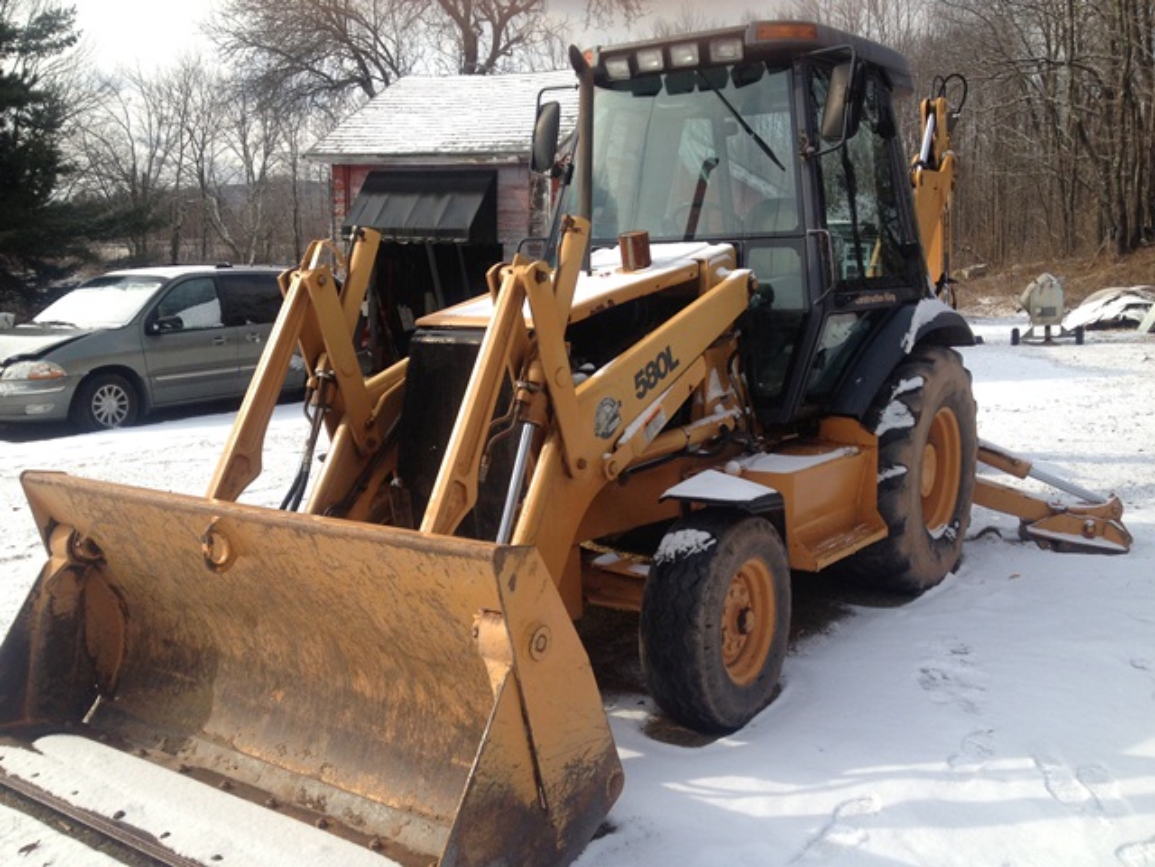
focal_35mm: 35
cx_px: 578
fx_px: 1168
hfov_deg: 52.6
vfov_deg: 40.7
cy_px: 434
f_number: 2.4
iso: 64
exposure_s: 1/789
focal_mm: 4.28
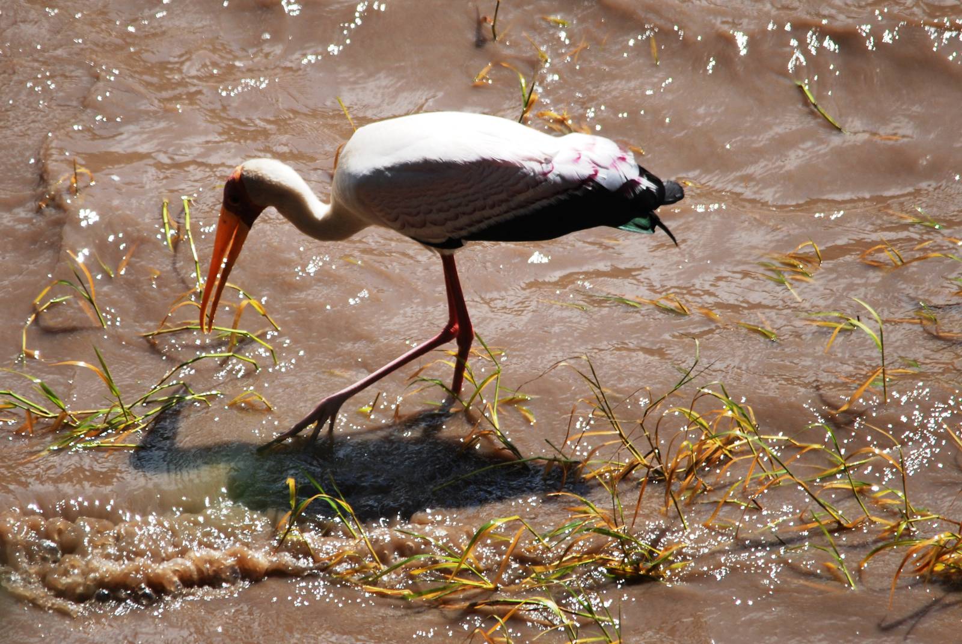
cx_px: 481
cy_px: 322
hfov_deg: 2.7
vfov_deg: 1.8
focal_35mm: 750
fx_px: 20065
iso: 200
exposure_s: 1/640
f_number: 6.3
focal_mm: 500
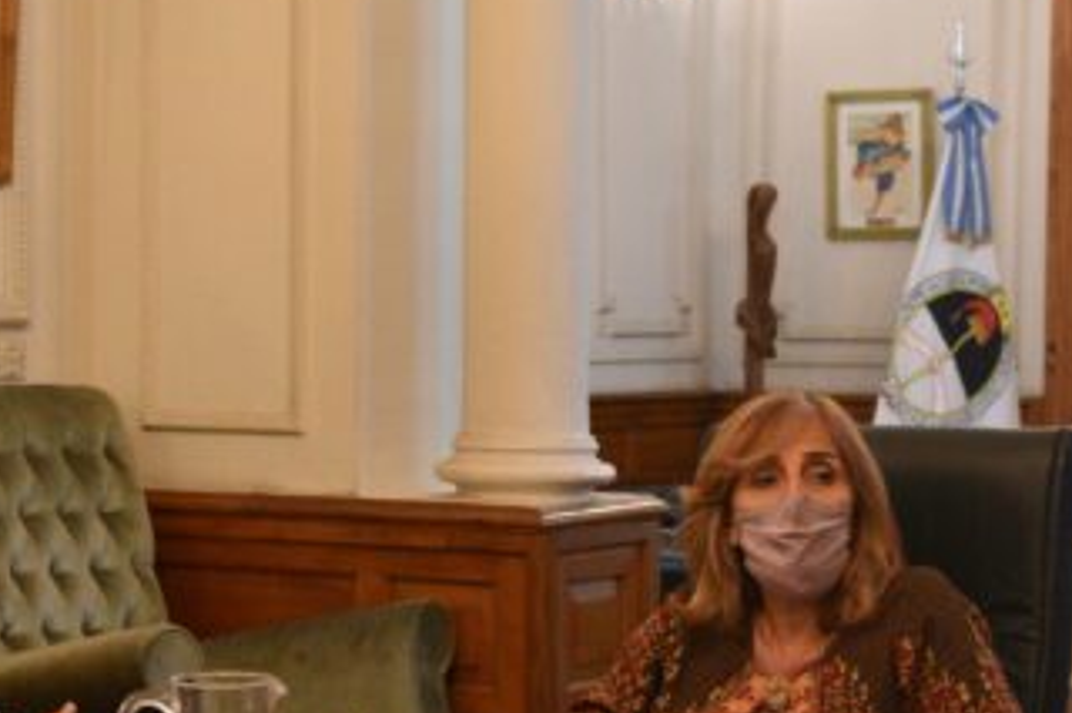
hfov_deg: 18.4
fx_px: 3303
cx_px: 630
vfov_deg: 12.3
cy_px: 566
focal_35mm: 111
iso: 2500
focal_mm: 34
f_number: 4.5
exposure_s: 1/60
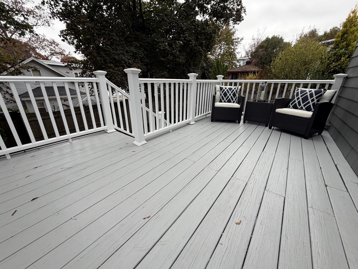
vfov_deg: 85.7
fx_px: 145
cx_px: 179
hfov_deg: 102.1
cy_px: 134
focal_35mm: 14
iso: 40
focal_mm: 2.22
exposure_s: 1/134
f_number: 2.2
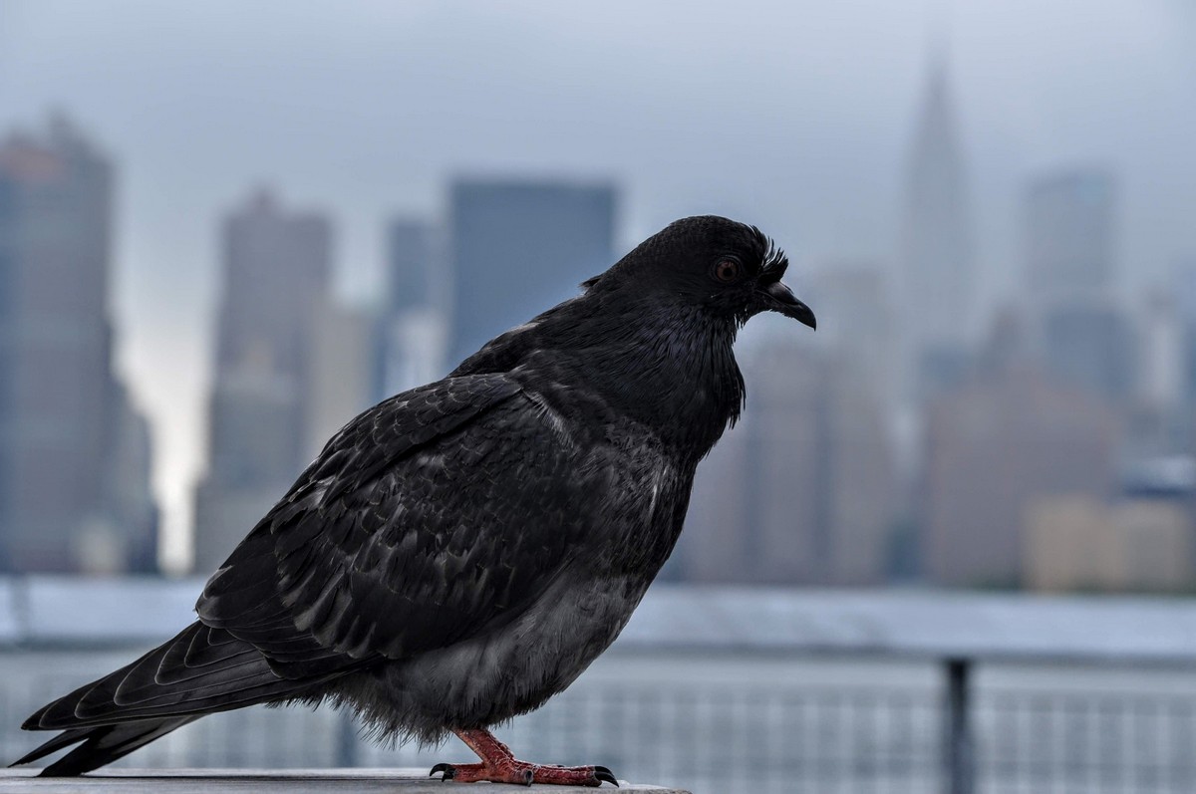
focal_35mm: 105
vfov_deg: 13.0
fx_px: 3484
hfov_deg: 19.5
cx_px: 598
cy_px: 397
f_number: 6.7
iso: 200
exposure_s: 1/180
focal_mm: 70
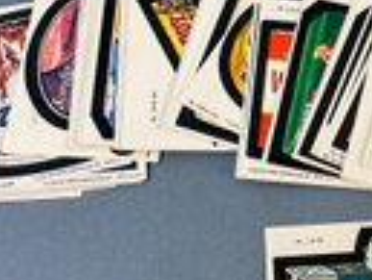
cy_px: 186
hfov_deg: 27.2
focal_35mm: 69
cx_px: 330
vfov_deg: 21.3
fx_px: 742
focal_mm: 5.7
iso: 50
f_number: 1.5
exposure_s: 1/120
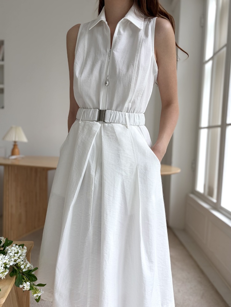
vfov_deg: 67.3
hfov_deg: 53.1
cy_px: 154
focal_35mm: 26
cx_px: 116
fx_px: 231
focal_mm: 5.96
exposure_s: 1/120
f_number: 1.6
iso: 40
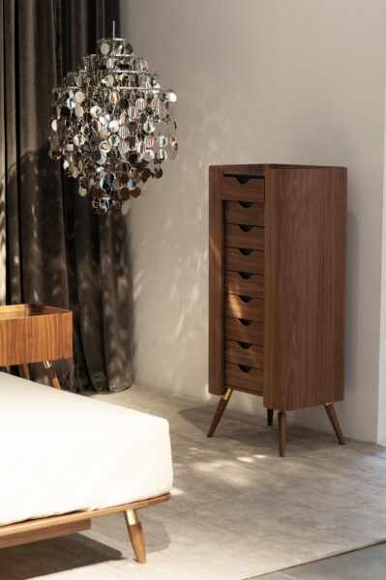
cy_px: 290
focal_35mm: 85
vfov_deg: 23.9
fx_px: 1369
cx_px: 193
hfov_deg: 16.0
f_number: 5.6
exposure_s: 1/80
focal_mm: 85
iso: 1400
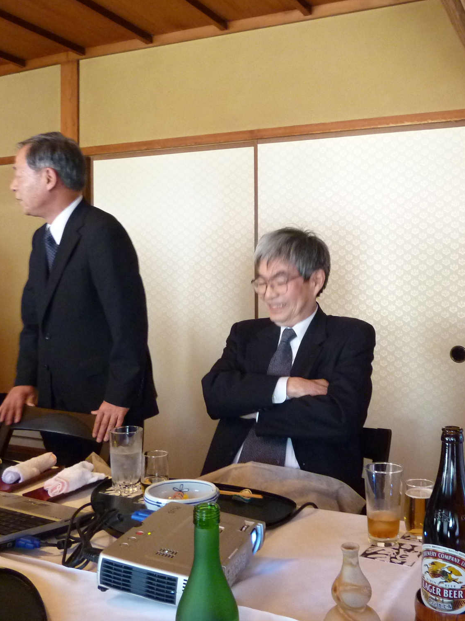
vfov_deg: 54.0
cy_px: 305
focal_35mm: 34
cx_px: 298
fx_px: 609
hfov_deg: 41.4
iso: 400
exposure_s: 1/20
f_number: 3.3
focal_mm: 4.1
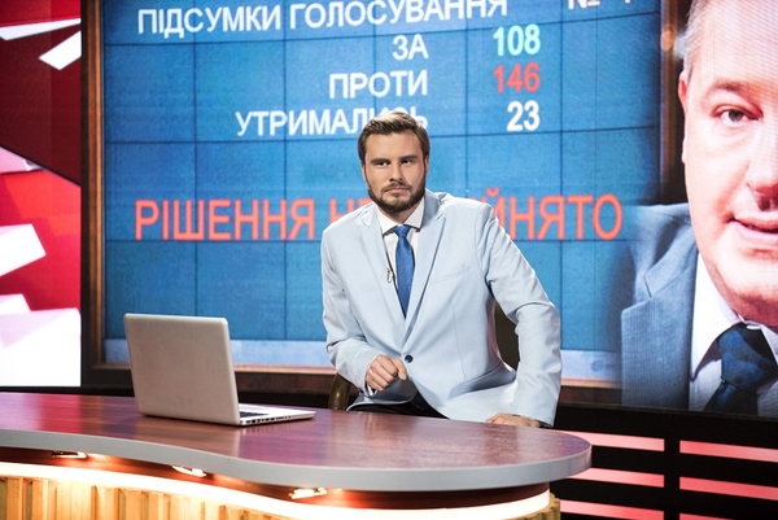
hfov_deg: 28.8
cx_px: 389
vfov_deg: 19.5
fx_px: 1514
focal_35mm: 70
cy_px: 260
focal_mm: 70
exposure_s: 1/100
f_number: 2.8
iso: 2000
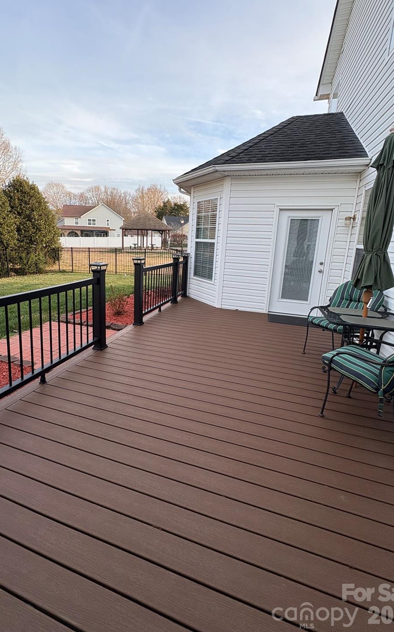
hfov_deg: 70.8
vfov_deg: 97.6
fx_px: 275
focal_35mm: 16
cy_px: 292
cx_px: 166
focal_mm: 2.22
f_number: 2.2
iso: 64
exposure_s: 1/181
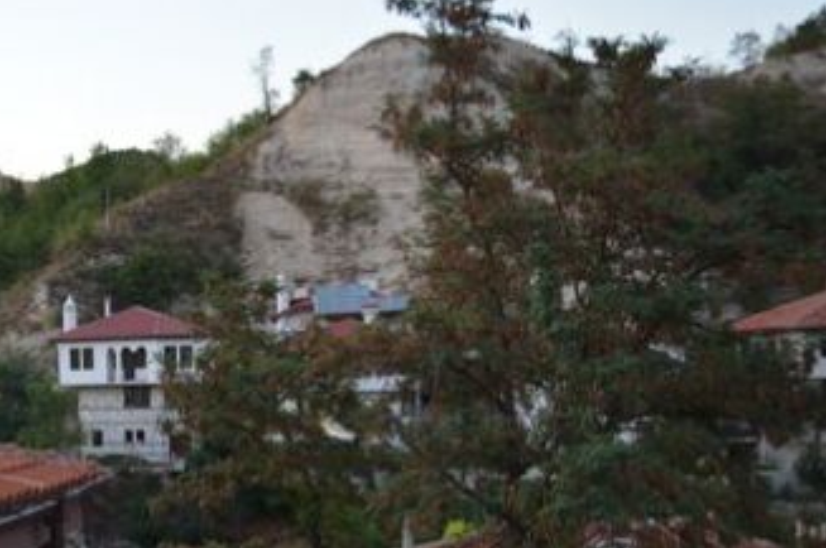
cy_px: 451
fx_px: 1536
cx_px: 149
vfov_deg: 20.0
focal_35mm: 67
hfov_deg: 29.3
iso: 400
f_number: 3.8
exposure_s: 1/60
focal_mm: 21
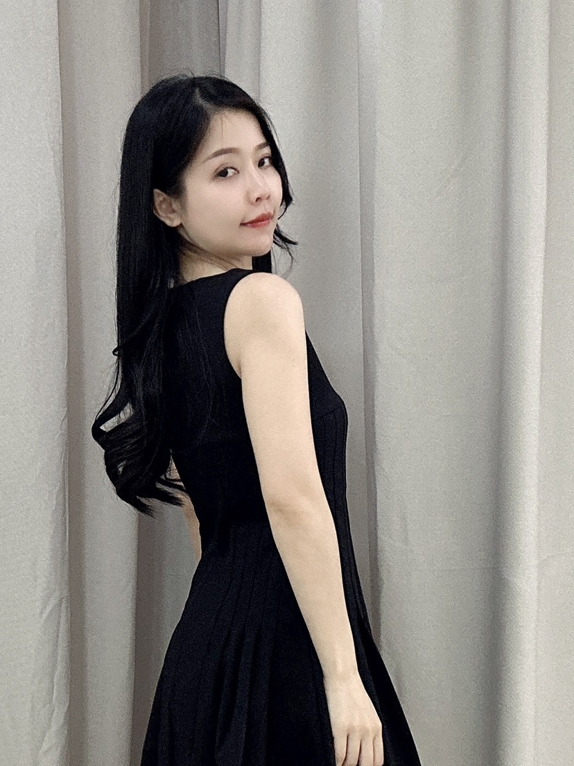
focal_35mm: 50
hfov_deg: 29.0
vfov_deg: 35.3
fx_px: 1105
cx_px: 207
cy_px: 726
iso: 80
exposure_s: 1/50
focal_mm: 2.69
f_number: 1.9
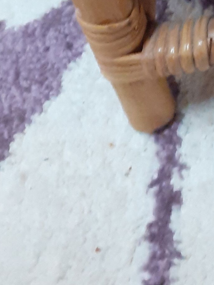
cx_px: 435
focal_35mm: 122
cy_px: -283
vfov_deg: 13.8
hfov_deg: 11.0
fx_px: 1006
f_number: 1.9
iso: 250
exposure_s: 1/25
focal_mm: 3.6
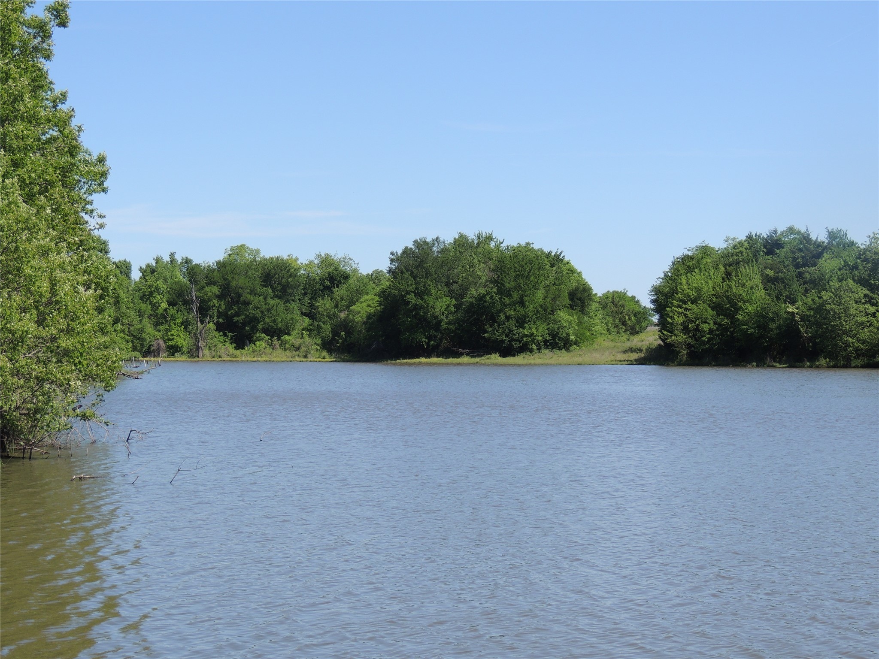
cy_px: 330
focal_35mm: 70
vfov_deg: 21.0
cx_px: 440
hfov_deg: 27.8
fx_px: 1778
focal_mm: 12.4
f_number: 3.9
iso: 100
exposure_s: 1/640
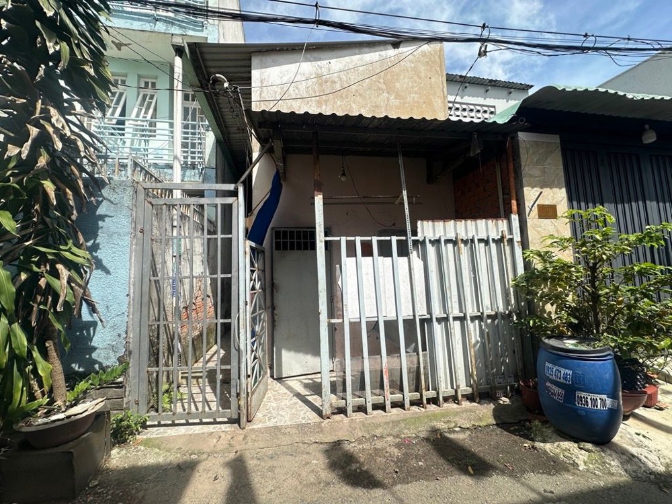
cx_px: 336
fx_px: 272
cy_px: 252
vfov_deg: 85.7
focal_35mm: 14
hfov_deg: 102.1
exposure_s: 1/1171
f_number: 2.2
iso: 50
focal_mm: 2.22
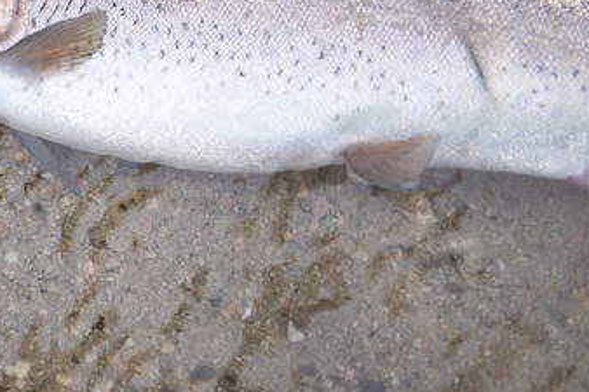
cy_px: 36
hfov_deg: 18.1
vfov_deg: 12.2
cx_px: 33
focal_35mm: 111
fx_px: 1815
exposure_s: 1/250
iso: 560
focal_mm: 50
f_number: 2.8
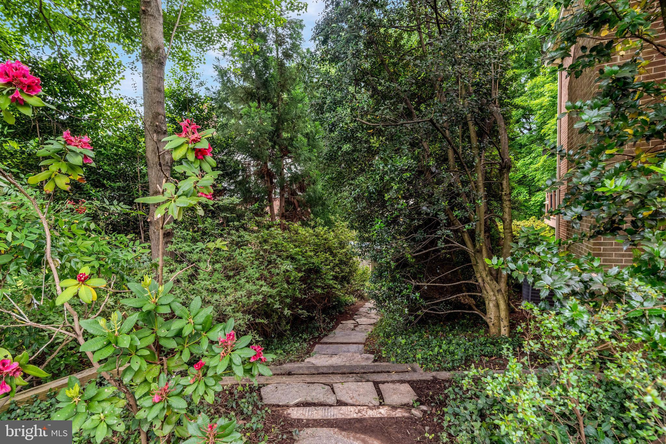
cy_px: 222
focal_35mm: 16
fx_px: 296
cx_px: 333
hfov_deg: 96.7
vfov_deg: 73.7
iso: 1250
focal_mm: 16
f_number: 7.1
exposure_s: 1/50
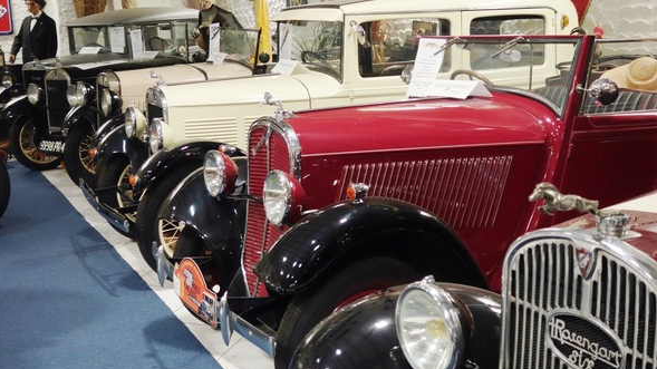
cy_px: 161
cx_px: 332
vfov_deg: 24.9
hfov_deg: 42.9
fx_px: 836
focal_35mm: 48
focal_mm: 16.59
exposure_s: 1/13
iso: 800
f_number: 3.2
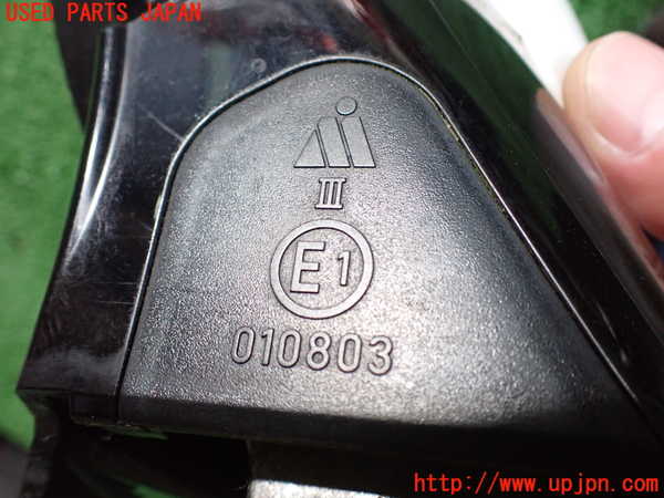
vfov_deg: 46.8
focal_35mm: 30
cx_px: 332
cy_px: 249
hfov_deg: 60.0
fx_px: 575
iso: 800
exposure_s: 1/60
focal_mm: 5.4
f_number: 2.3
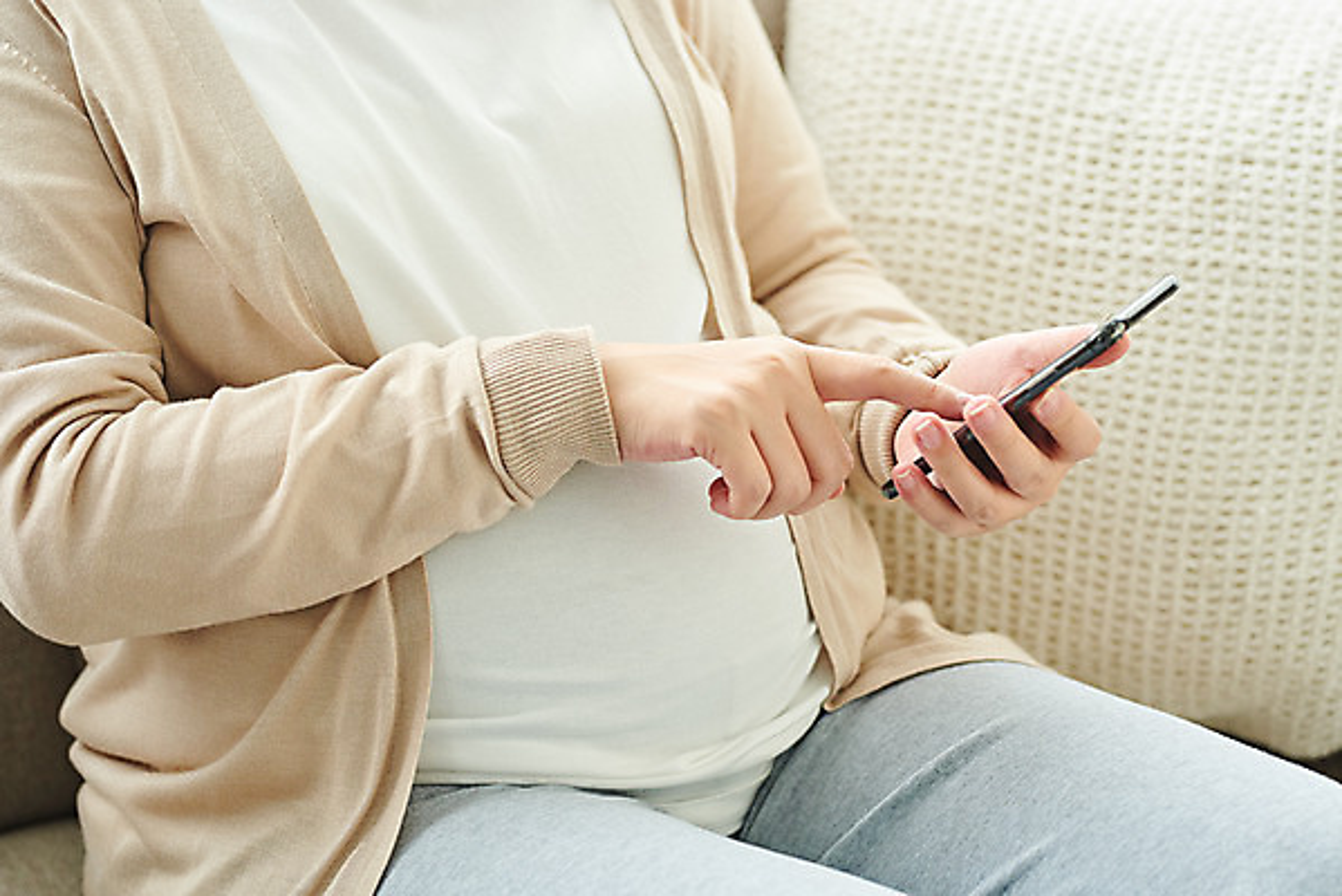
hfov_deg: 23.9
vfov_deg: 16.1
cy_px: 448
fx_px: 3170
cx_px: 671
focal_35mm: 85
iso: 500
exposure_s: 1/125
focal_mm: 85
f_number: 3.2
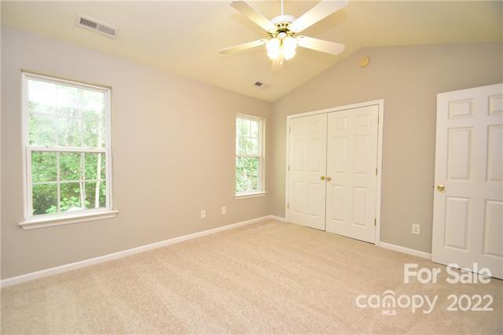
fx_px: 209
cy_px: 168
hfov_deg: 100.4
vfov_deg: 77.3
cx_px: 252
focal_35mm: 15
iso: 500
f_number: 5.6
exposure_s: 1/60
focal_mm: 10
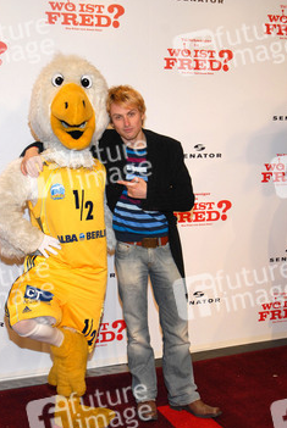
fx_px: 489
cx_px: 126
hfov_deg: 32.7
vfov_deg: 47.3
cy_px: 230
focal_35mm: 41
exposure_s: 1/250
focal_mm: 24
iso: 400
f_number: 5.6
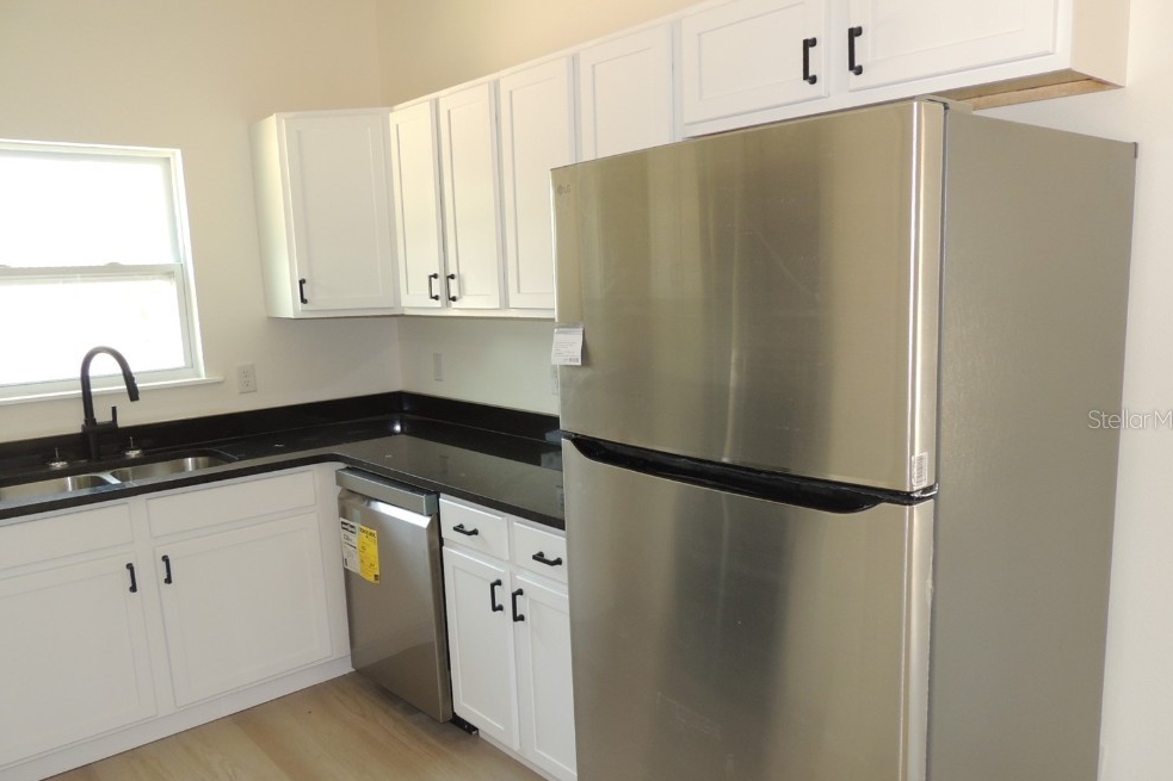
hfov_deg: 69.4
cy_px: 419
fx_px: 847
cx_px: 589
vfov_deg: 49.5
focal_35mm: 26
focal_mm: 4.3
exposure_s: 1/40
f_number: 3
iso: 180
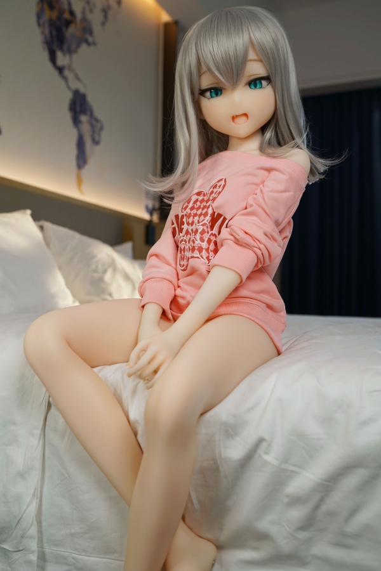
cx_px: 190
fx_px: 556
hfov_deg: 37.9
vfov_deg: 54.4
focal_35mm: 35
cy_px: 286
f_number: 2.8
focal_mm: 35
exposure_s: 1/100
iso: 250
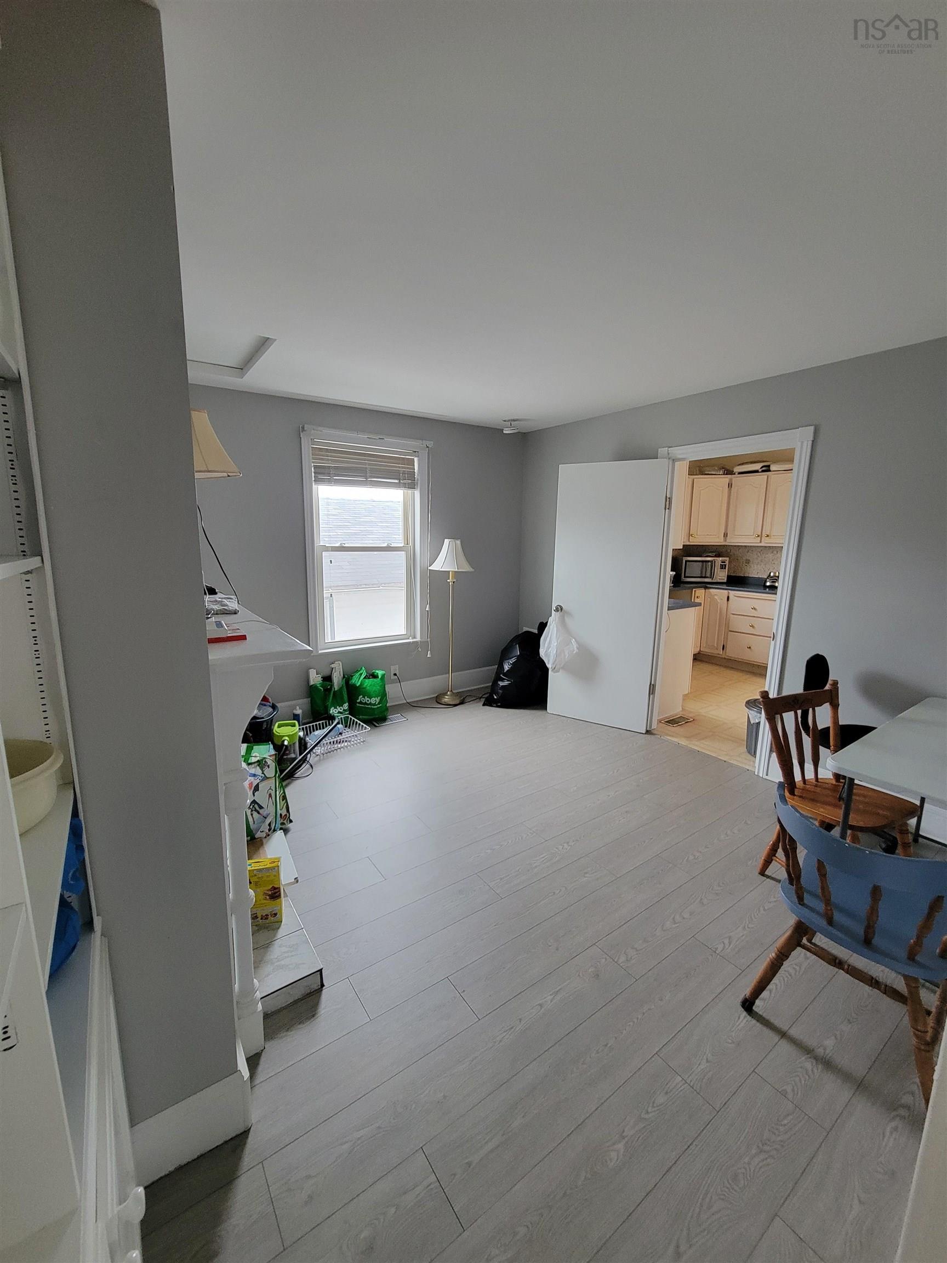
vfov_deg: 106.2
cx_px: 474
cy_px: 632
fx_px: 474
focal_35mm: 13
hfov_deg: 89.9
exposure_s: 1/60
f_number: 2.2
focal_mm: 2.2
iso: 400
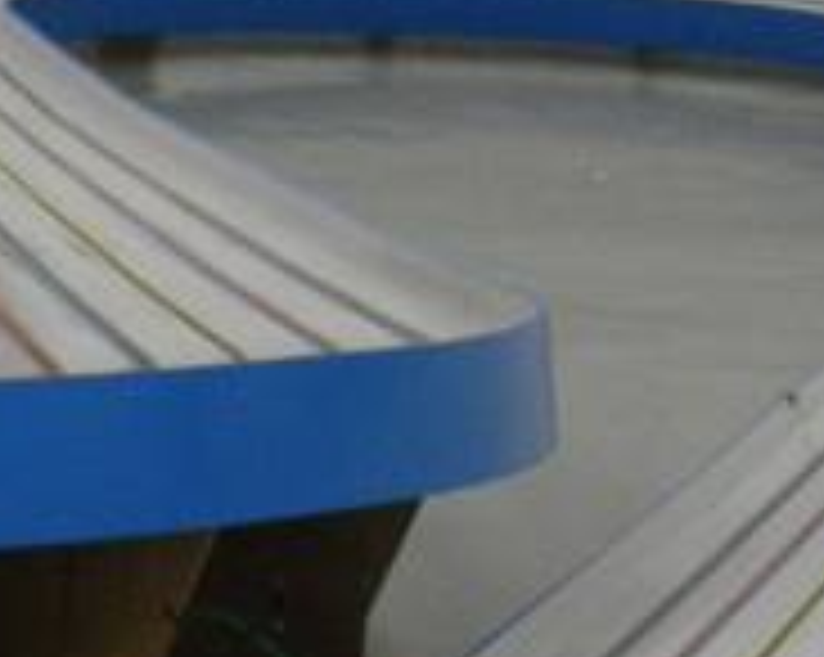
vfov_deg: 8.3
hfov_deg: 10.2
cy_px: 364
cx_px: 968
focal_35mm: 186
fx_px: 4531
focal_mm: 6.1
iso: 200
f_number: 3.5
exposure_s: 1/25
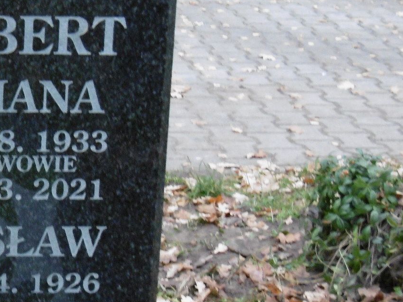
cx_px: -47
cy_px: 170
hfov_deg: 13.5
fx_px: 1665
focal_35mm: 143
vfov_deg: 10.4
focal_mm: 10.5
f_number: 4.2
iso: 320
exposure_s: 1/60
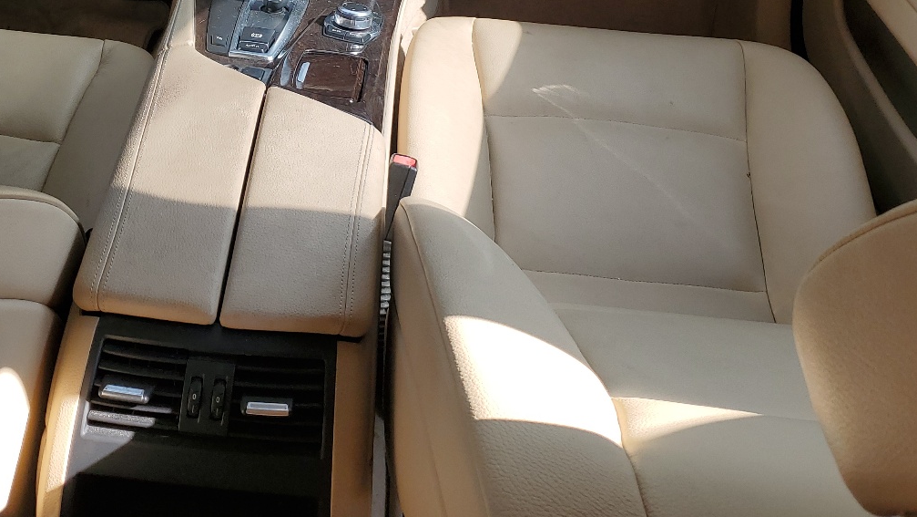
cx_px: 332
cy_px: 58
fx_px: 1094
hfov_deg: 45.0
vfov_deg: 25.8
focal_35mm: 45
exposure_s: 1/556
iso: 50
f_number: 1.5
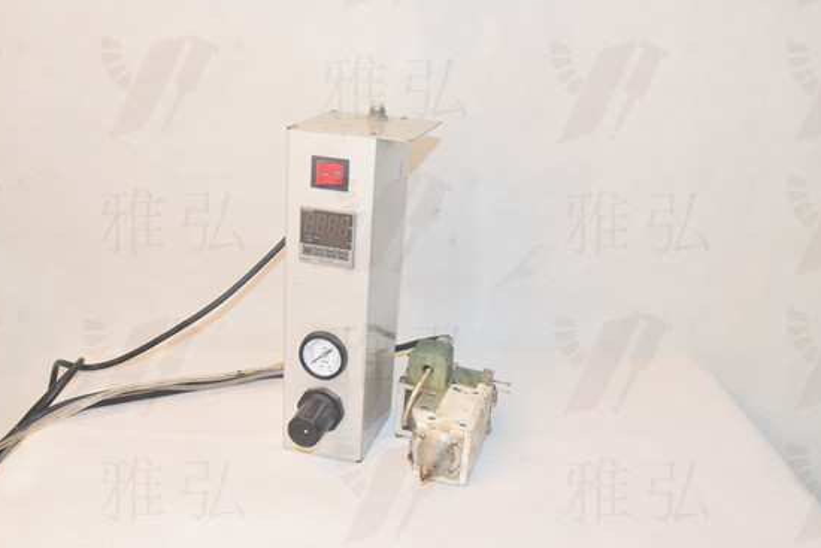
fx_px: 821
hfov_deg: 53.1
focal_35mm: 36
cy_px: 287
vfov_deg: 36.9
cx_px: 406
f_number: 11
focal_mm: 22
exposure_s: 1/13
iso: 800
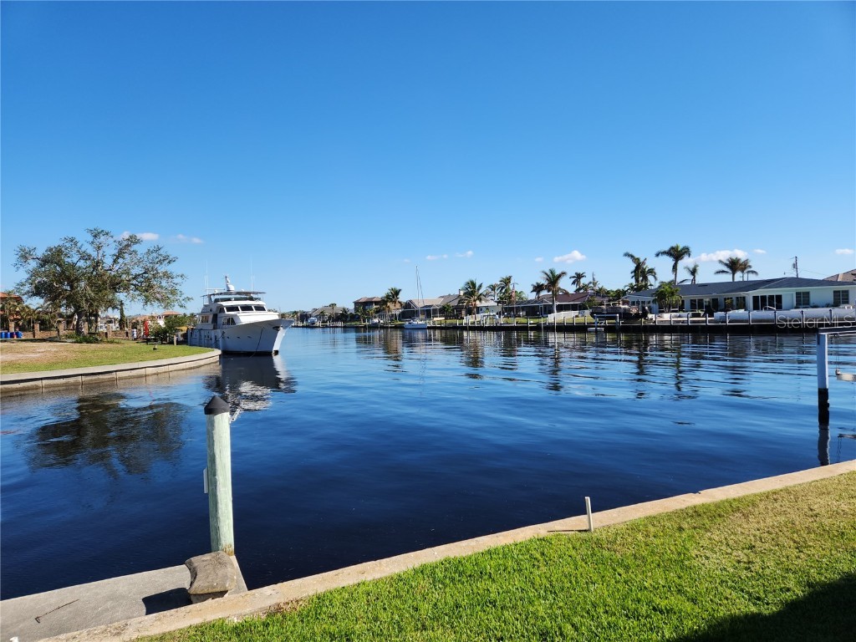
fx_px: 569
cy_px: 321
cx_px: 428
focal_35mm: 23
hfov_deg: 73.9
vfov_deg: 58.9
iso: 20
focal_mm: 5.4
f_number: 1.8
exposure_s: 1/1533
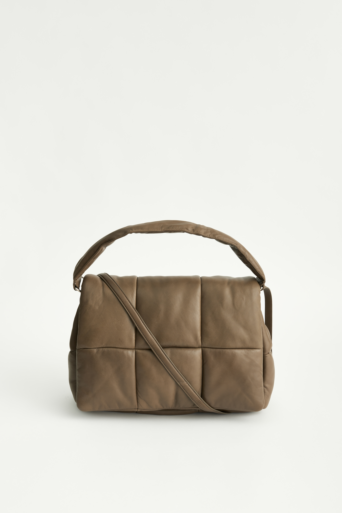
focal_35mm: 35
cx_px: 171
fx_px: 499
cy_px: 256
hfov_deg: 37.9
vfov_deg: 54.4
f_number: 11
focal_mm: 35
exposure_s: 1/250
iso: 100
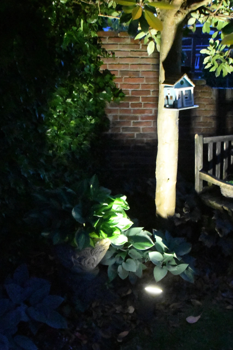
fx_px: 349
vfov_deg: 53.1
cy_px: 175
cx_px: 116
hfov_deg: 36.9
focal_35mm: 36
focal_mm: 18
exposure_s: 1/13
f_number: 4.5
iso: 51200
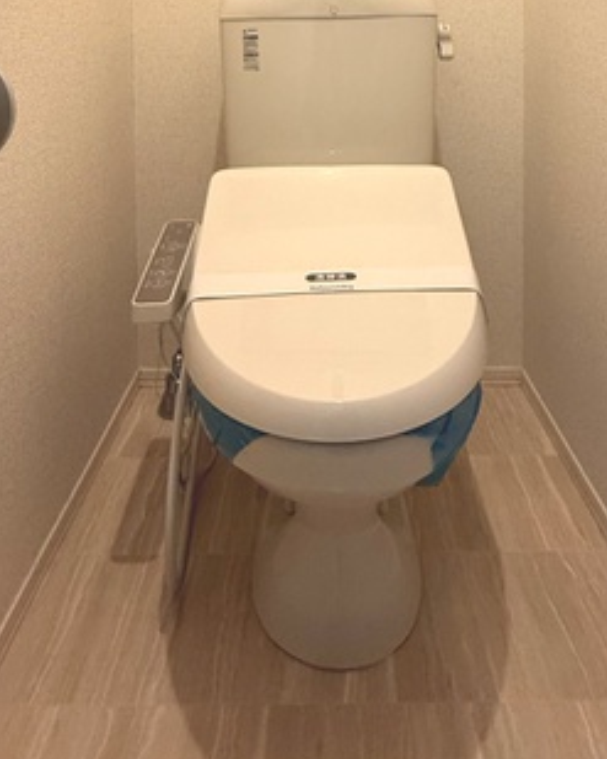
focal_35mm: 31
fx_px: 696
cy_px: 59
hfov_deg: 47.1
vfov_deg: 50.0
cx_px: 321
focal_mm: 2.22
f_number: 2.2
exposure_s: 1/100
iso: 320
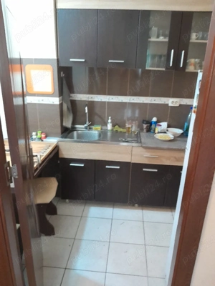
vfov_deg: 65.3
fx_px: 224
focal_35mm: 27
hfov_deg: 51.4
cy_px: 143
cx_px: 108
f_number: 1.8
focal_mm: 4
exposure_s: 1/25
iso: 640
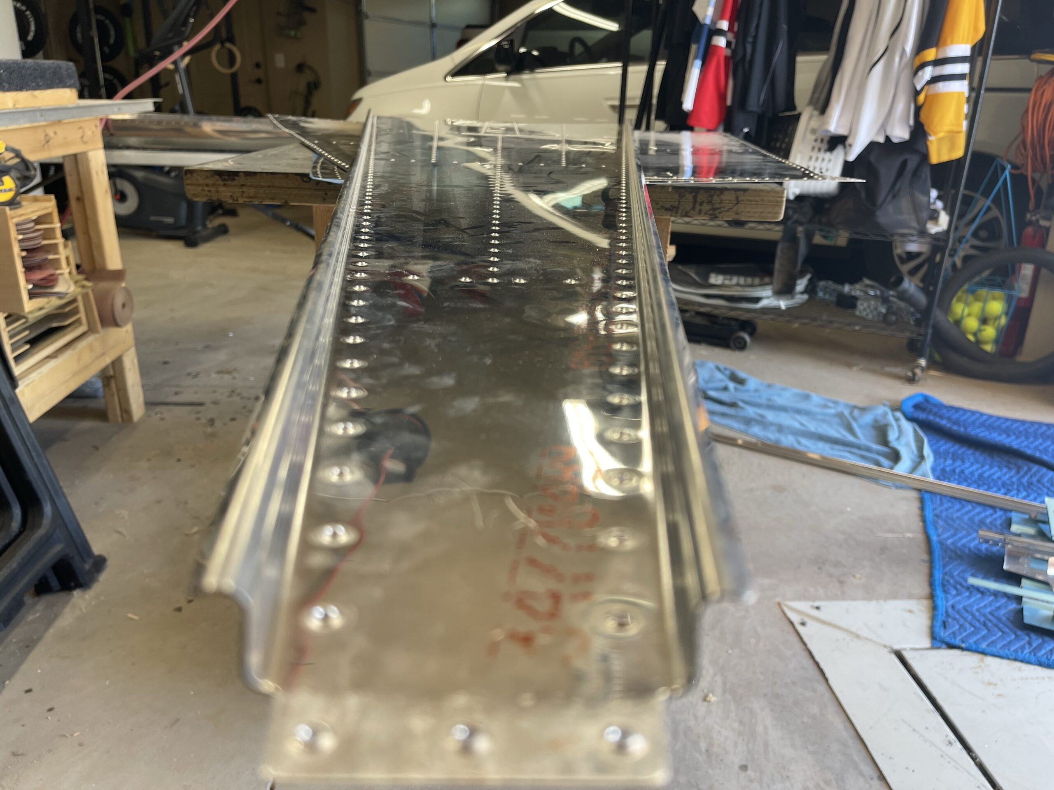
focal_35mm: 26
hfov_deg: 67.3
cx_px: 527
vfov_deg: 53.1
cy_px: 395
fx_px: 792
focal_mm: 5.1
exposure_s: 1/120
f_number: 1.6
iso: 64
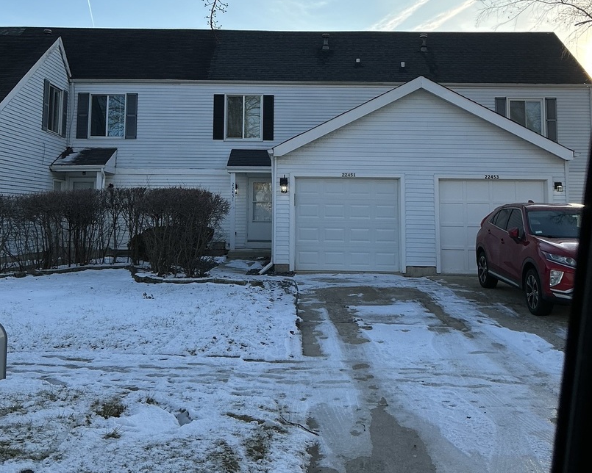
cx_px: 296
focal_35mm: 38
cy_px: 153
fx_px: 666
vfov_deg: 38.7
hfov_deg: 47.9
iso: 25
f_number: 1.8
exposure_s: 1/1848
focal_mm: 3
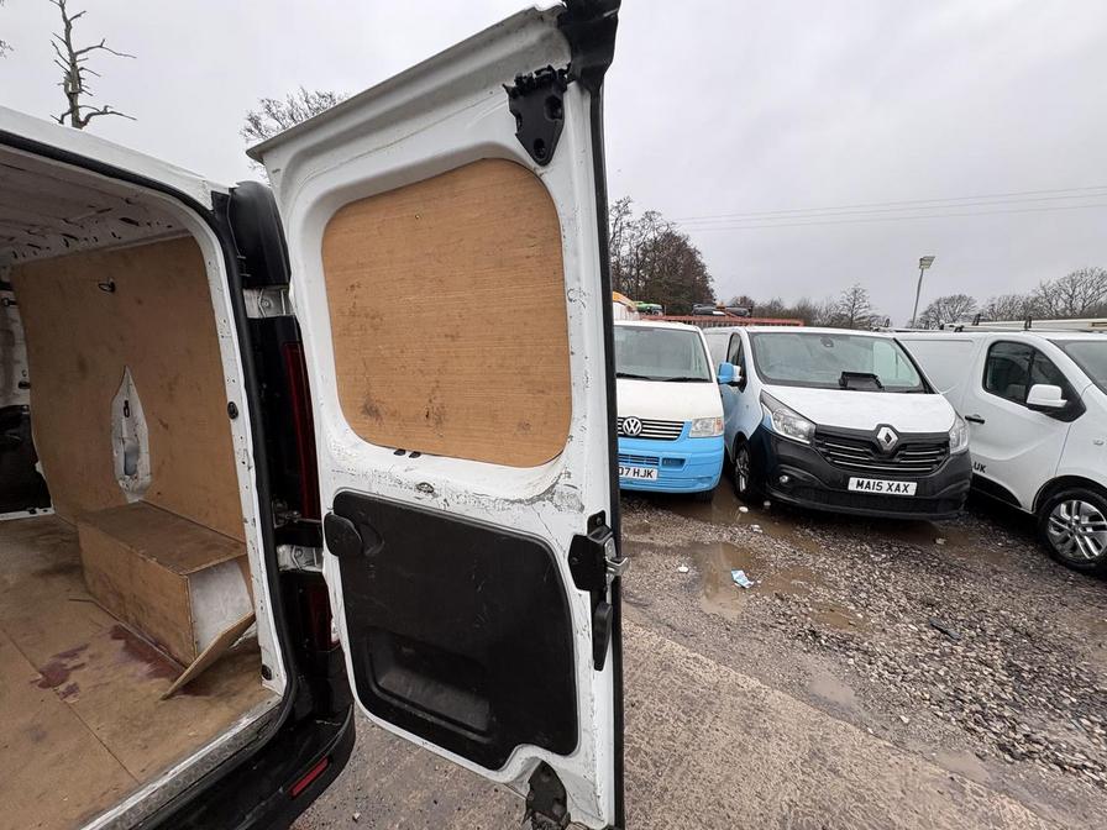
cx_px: 554
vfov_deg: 85.7
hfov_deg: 102.1
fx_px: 448
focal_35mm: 14
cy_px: 415
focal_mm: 2.22
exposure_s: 1/99
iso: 40
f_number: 2.2
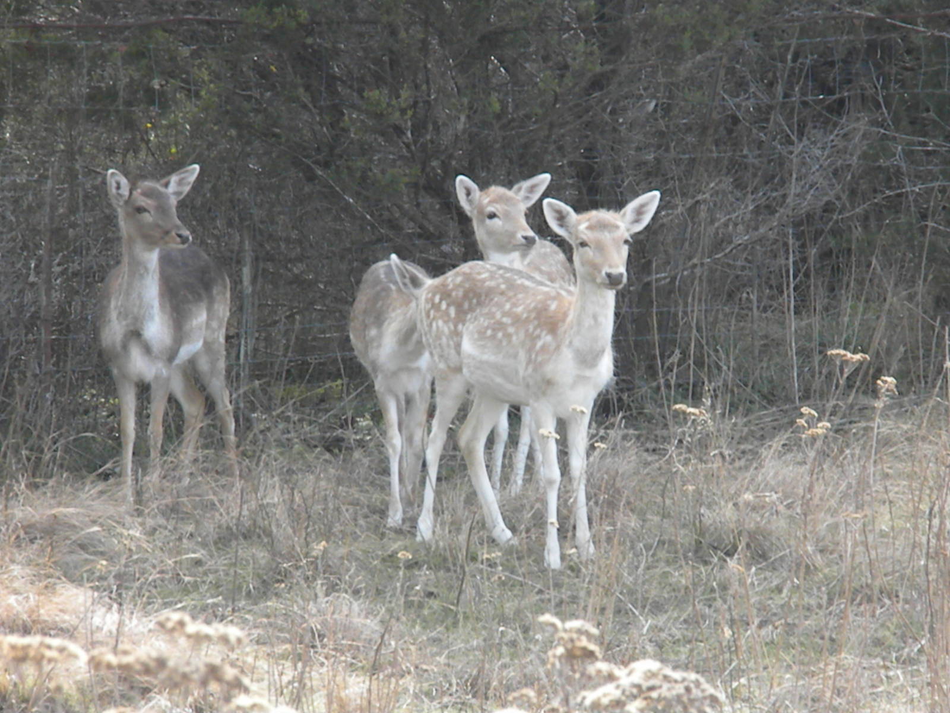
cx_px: 475
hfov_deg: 7.6
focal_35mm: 260
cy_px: 356
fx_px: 7135
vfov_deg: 5.7
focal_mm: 46.2
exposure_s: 1/68.6
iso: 640
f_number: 14
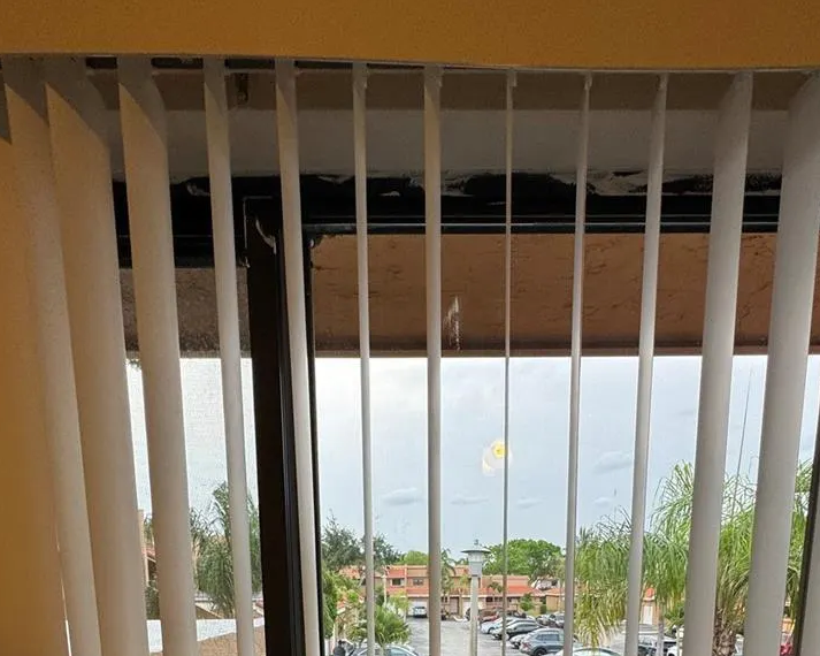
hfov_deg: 72.6
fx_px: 558
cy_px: 671
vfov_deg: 48.7
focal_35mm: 23
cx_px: 420
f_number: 2.2
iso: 64
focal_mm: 2.22
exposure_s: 1/120
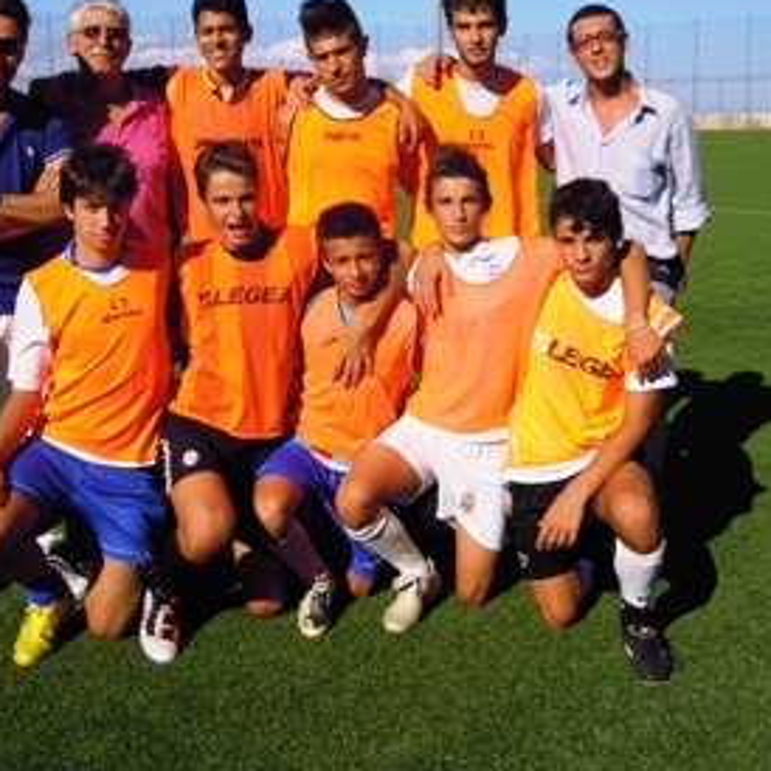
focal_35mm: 47
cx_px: 343
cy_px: 290
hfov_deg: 36.0
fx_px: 1184
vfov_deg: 35.9
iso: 100
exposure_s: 1/400
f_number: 7.6
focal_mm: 5
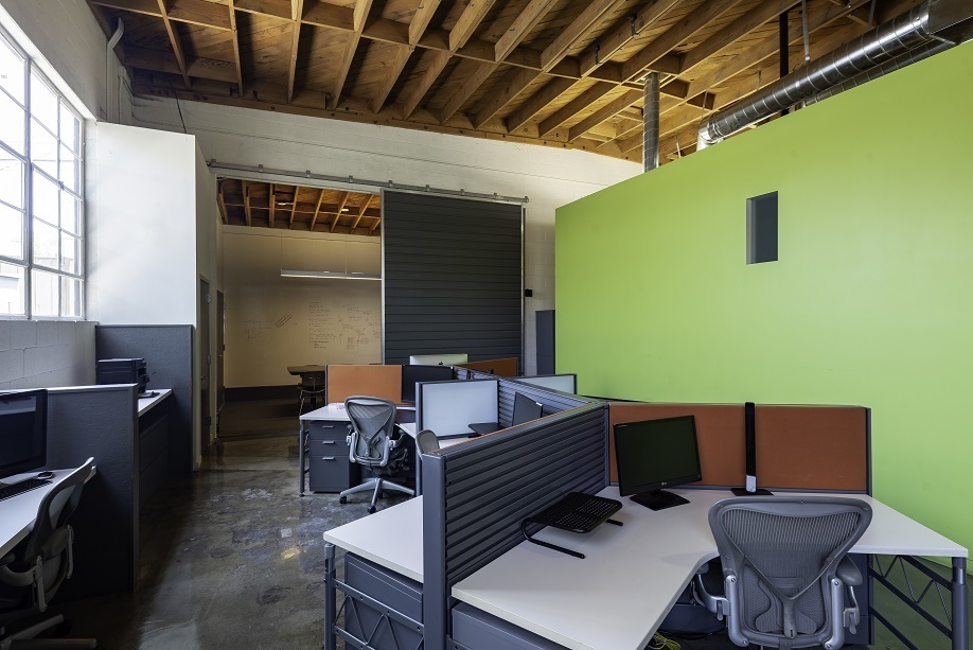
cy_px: 325
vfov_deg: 67.4
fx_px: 487
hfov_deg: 90.0
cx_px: 486
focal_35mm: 18
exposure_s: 1/13
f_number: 8
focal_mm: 18
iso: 100
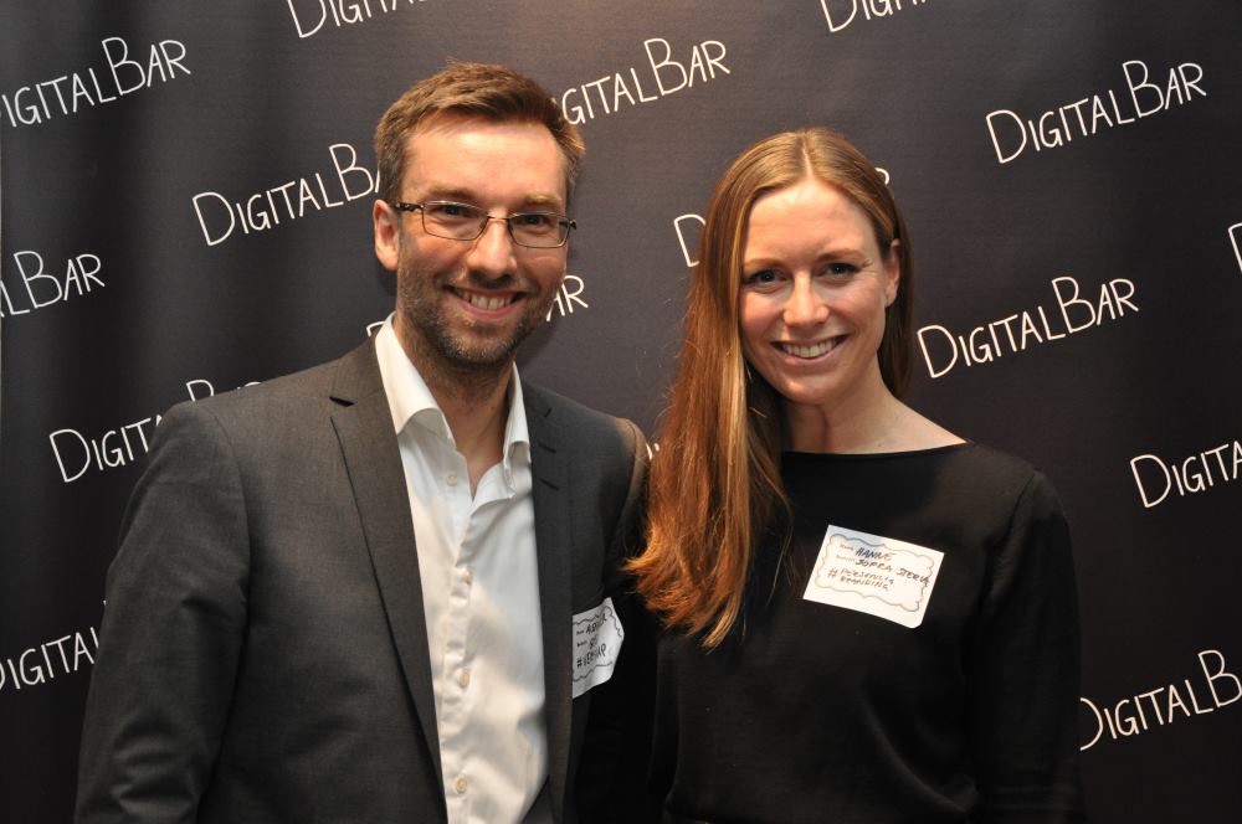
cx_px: 621
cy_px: 412
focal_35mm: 51
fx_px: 1757
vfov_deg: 26.4
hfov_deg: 38.9
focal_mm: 34
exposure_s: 1/60
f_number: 4.2
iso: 800
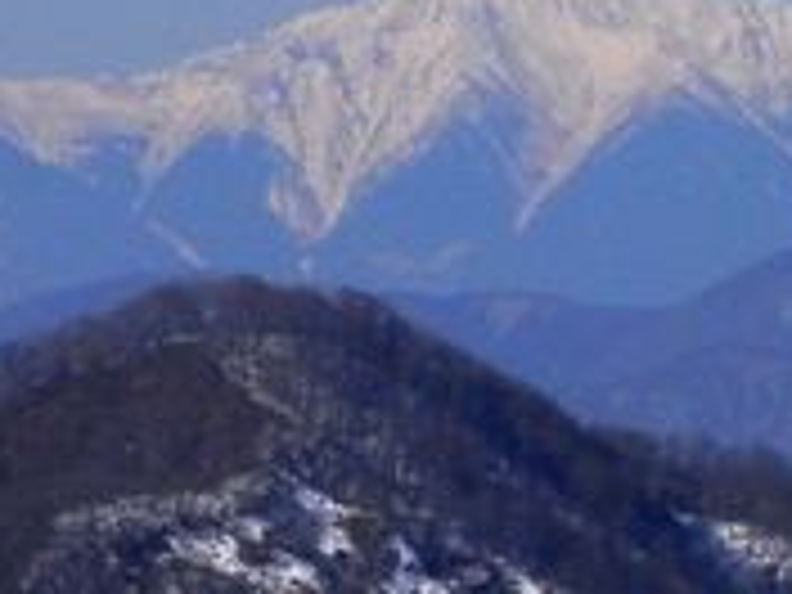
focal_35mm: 1023
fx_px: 23406
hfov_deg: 1.9
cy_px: 580
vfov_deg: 1.5
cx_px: 558
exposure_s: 1/250
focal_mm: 40.2
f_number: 17.2
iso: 125
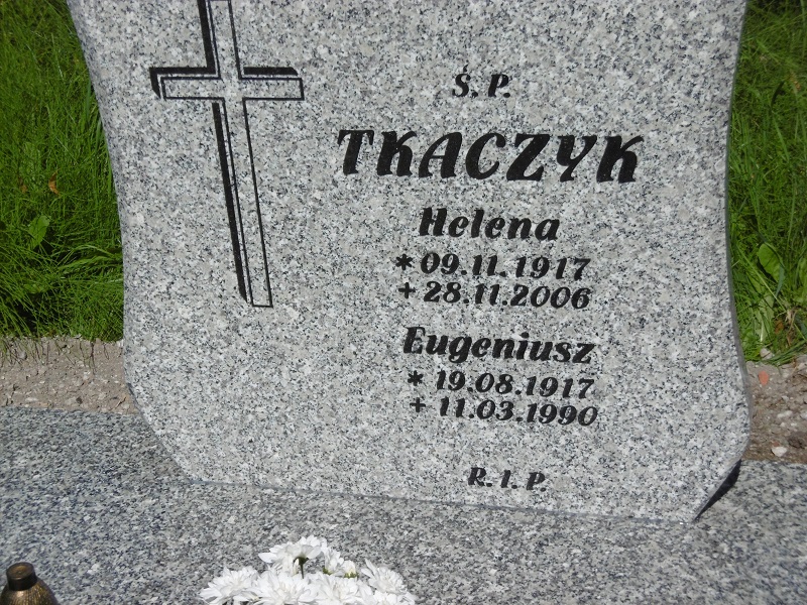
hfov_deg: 25.0
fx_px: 1818
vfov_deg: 18.9
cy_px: 302
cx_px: 404
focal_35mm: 78
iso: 100
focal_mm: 14
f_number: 11.4
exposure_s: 1/320
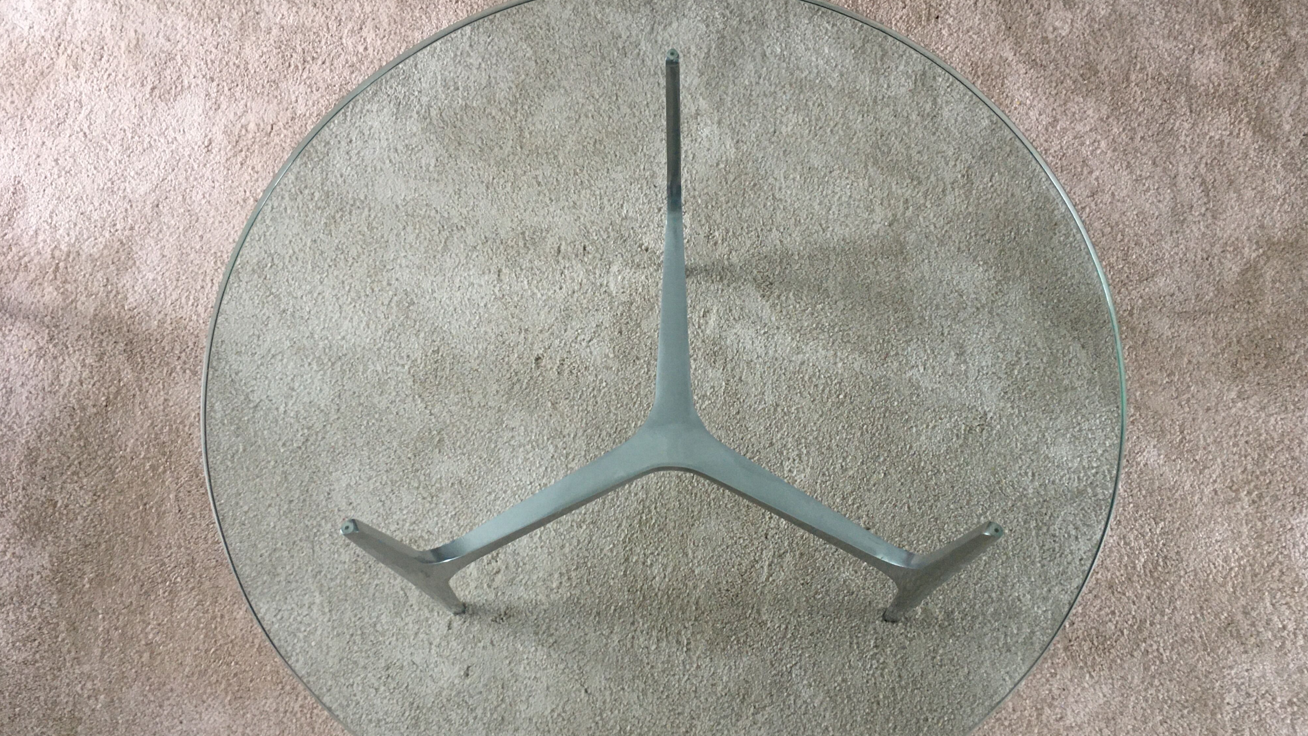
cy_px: 400
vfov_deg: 36.6
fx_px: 1110
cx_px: 655
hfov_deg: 61.0
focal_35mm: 32
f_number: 2.2
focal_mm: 4.15
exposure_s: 1/33
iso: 160
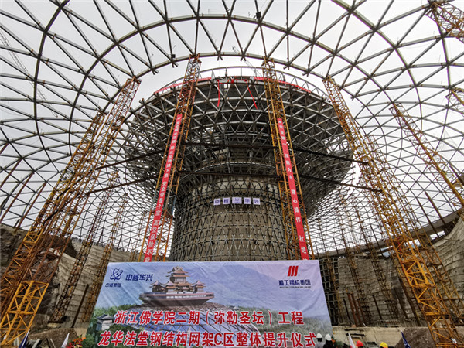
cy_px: 174
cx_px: 232
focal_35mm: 17
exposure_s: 1/347
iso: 50
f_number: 2.2
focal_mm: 2.26
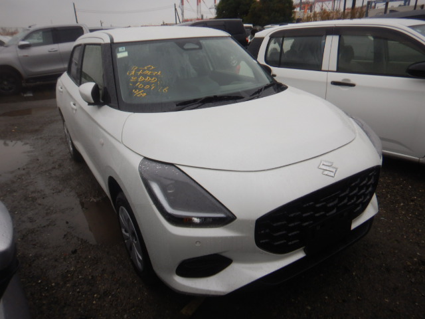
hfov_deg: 71.6
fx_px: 295
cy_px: 160
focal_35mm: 24
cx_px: 212
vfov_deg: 56.8
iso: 125
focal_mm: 4.3
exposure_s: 1/80
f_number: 2.8
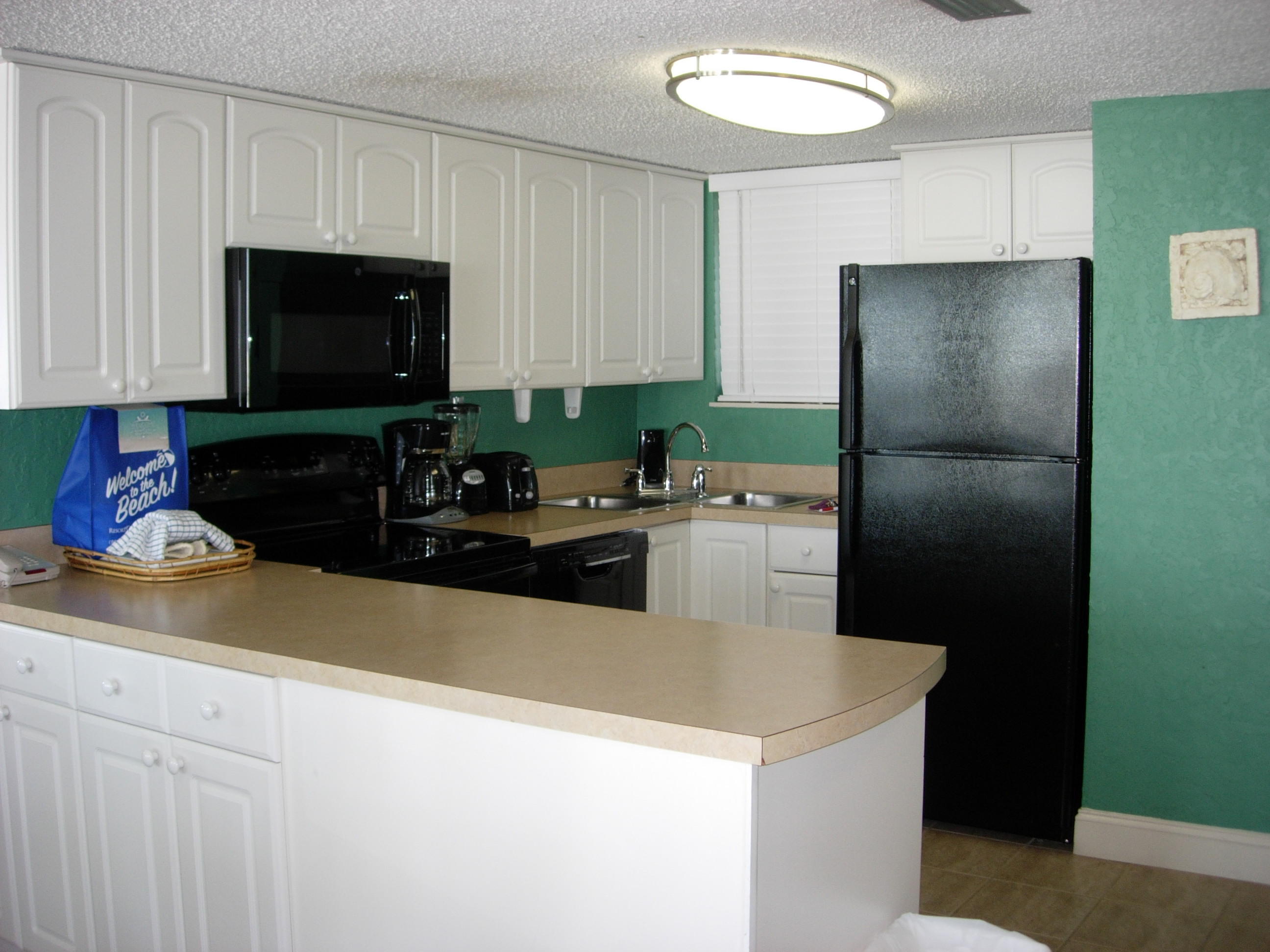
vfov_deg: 37.7
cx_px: 635
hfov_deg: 49.0
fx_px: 1394
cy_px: 476
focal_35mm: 38
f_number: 2.8
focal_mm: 7.8
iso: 79
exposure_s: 1/73.9
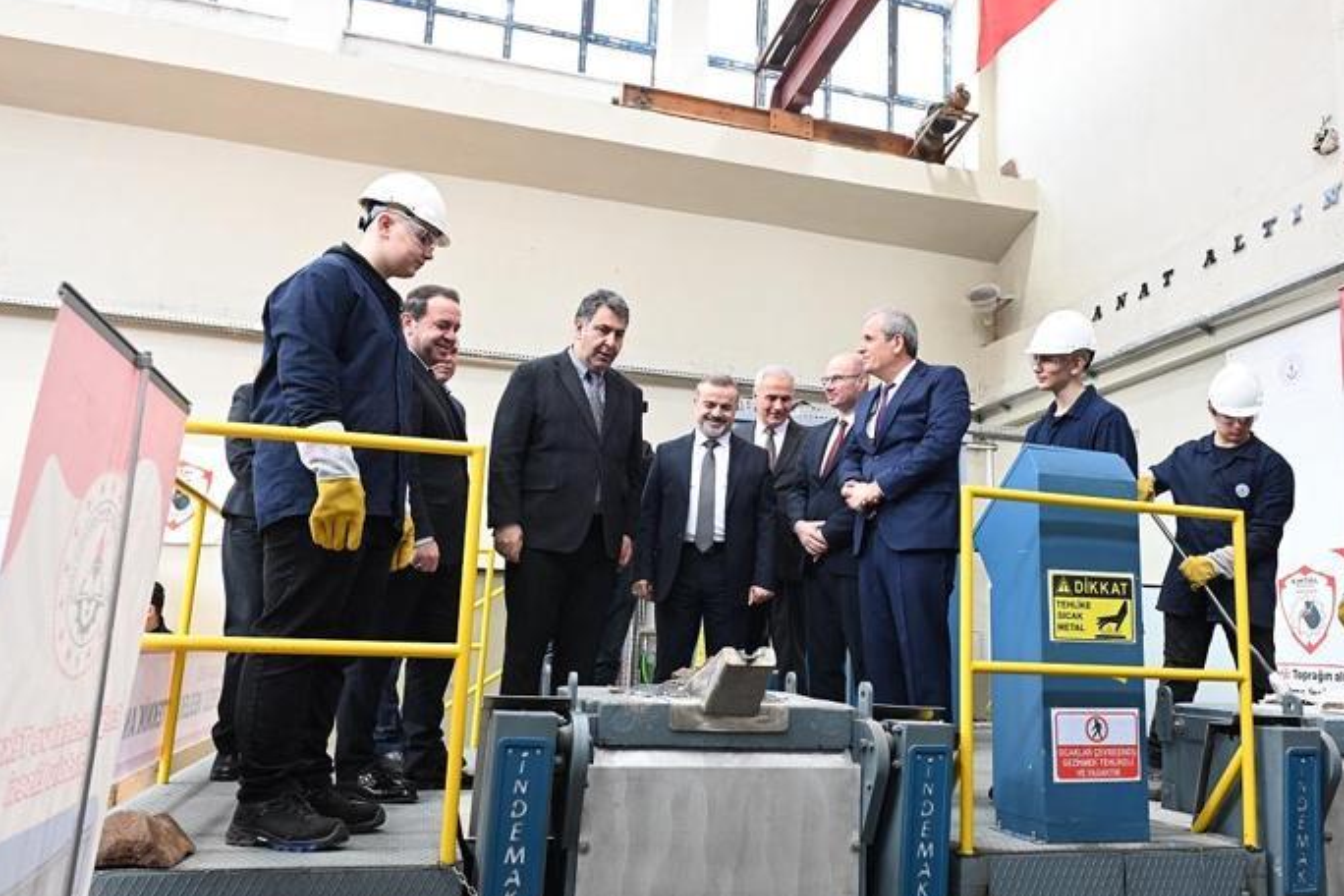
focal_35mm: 27
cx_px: 737
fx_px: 1008
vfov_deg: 47.9
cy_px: 455
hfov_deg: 67.2
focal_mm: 24
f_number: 4
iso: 800
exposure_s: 1/160
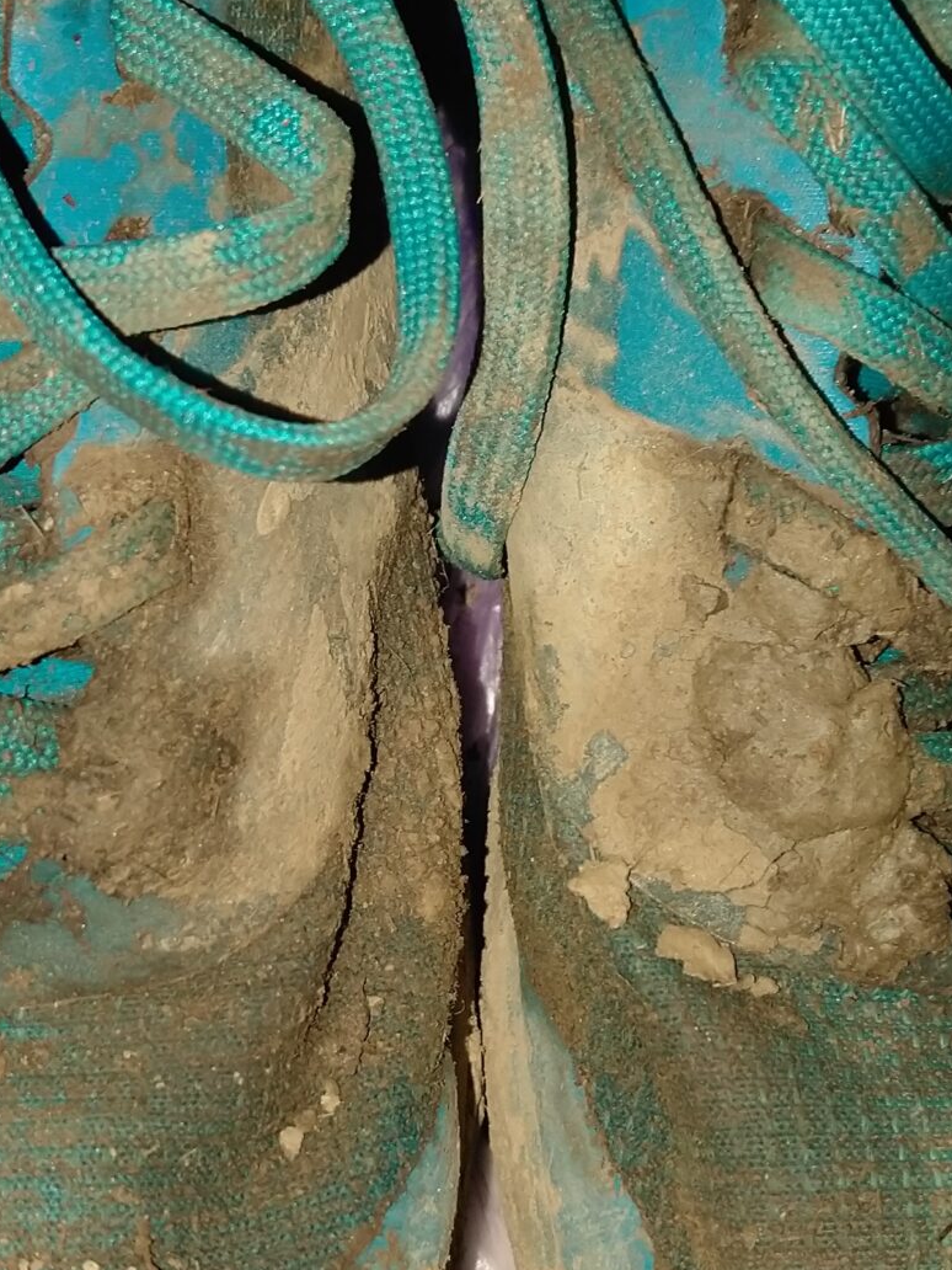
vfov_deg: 28.9
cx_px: 504
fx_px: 2457
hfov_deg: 21.9
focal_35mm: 67
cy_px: 729
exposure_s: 1/50
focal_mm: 3.95
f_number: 1.8
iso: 138
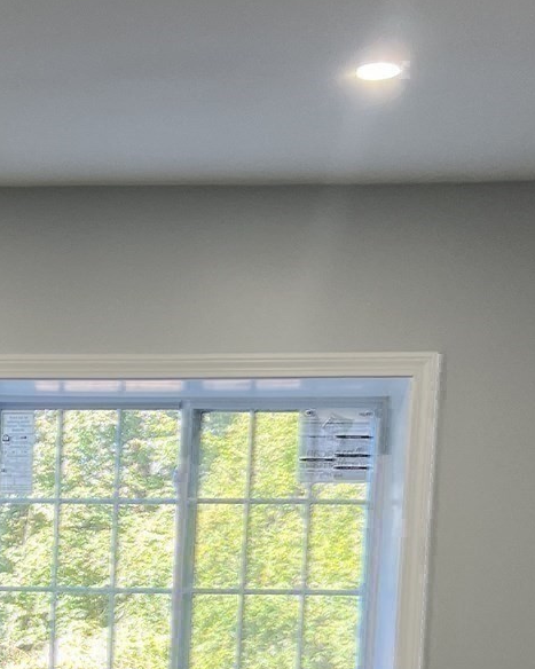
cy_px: 831
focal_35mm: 89
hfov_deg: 16.3
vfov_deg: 20.0
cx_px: -167
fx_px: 1762
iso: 80
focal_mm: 5.7
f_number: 1.5
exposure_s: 1/60
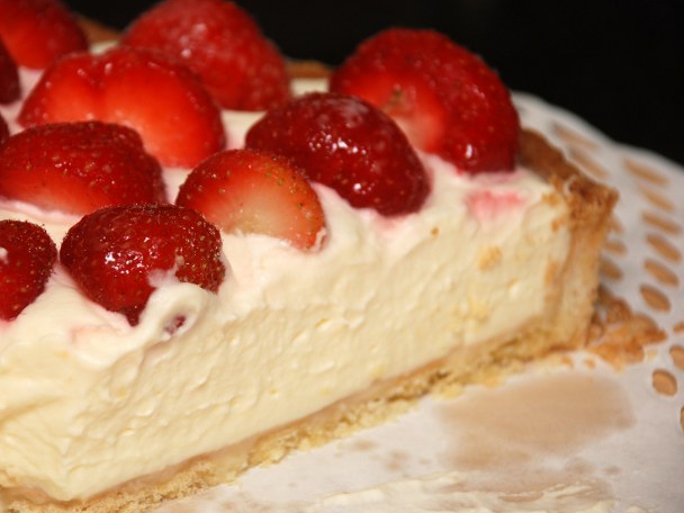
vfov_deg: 5.8
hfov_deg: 7.7
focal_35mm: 257
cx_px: 243
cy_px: 243
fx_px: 5071
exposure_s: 1/160
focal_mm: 135
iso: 200
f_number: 5.6
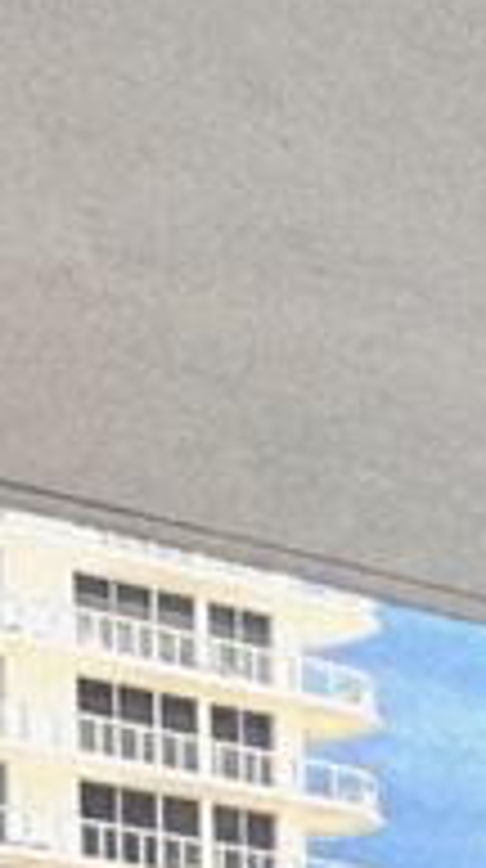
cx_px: 1917
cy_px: 1880
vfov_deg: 11.9
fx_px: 3588
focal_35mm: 156
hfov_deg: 6.4
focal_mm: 6.3
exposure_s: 1/185
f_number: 1.7
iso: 12
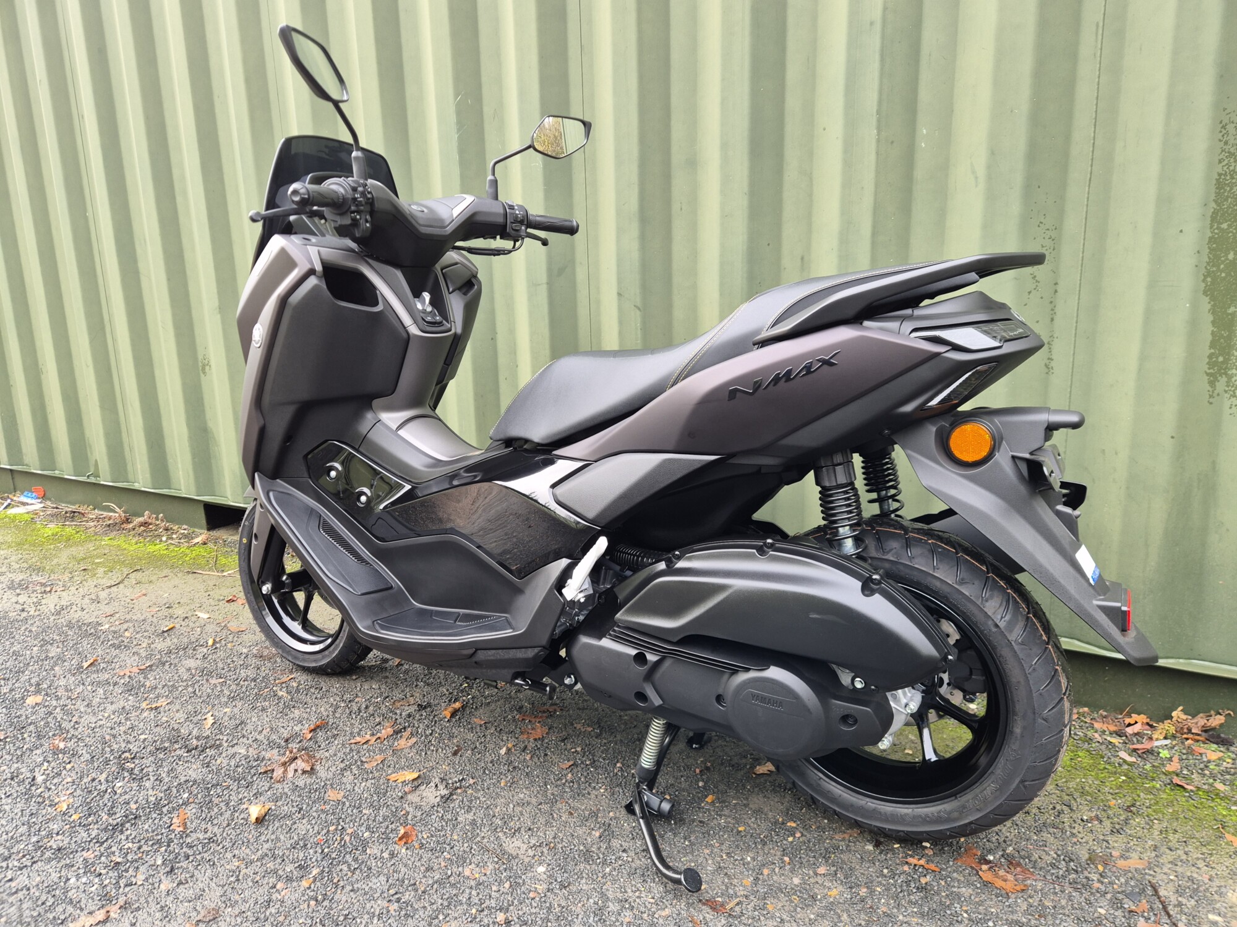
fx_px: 822
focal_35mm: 23
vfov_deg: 58.9
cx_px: 618
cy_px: 464
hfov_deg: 73.9
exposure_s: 1/180
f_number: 1.8
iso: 125
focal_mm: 5.4
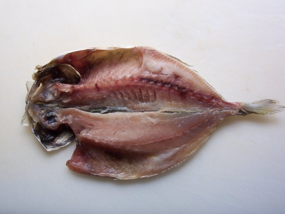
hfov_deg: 47.9
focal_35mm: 39
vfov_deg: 36.8
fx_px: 321
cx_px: 142
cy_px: 107
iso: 64
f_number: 3.9
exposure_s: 1/50
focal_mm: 6.4
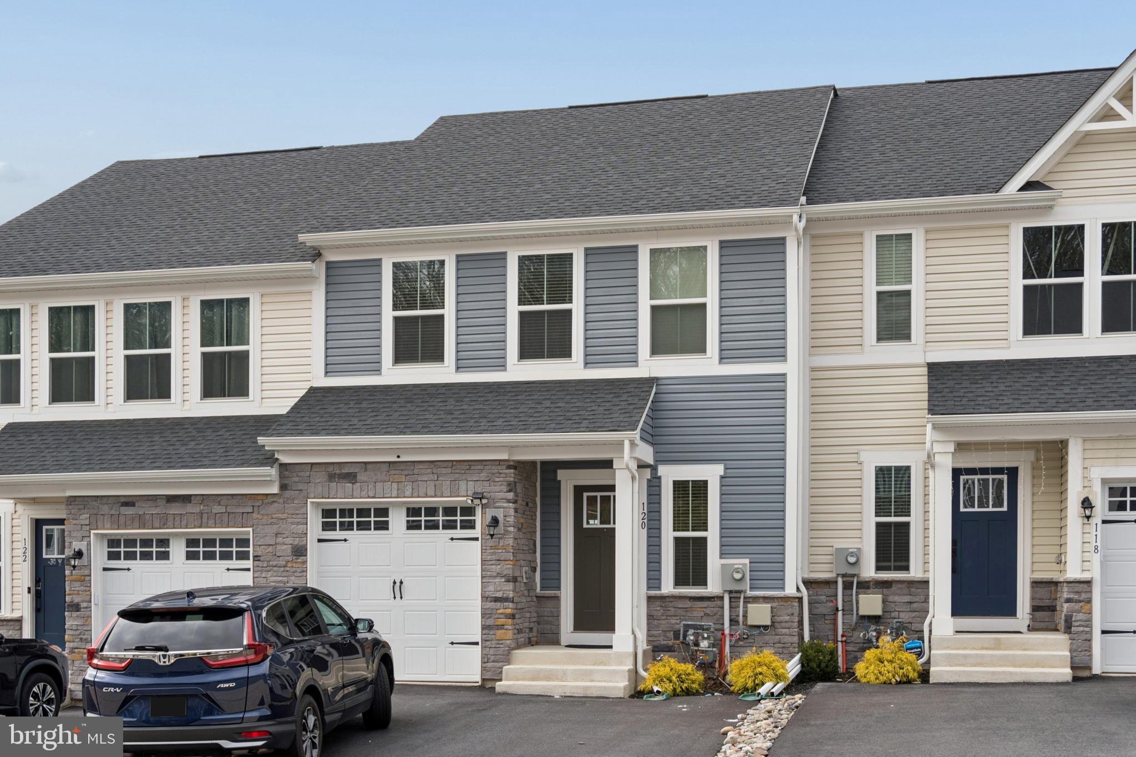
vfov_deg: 29.9
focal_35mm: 45
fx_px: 1420
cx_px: 568
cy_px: 378
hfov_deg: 43.6
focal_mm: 30
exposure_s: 1/125
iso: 100
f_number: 8
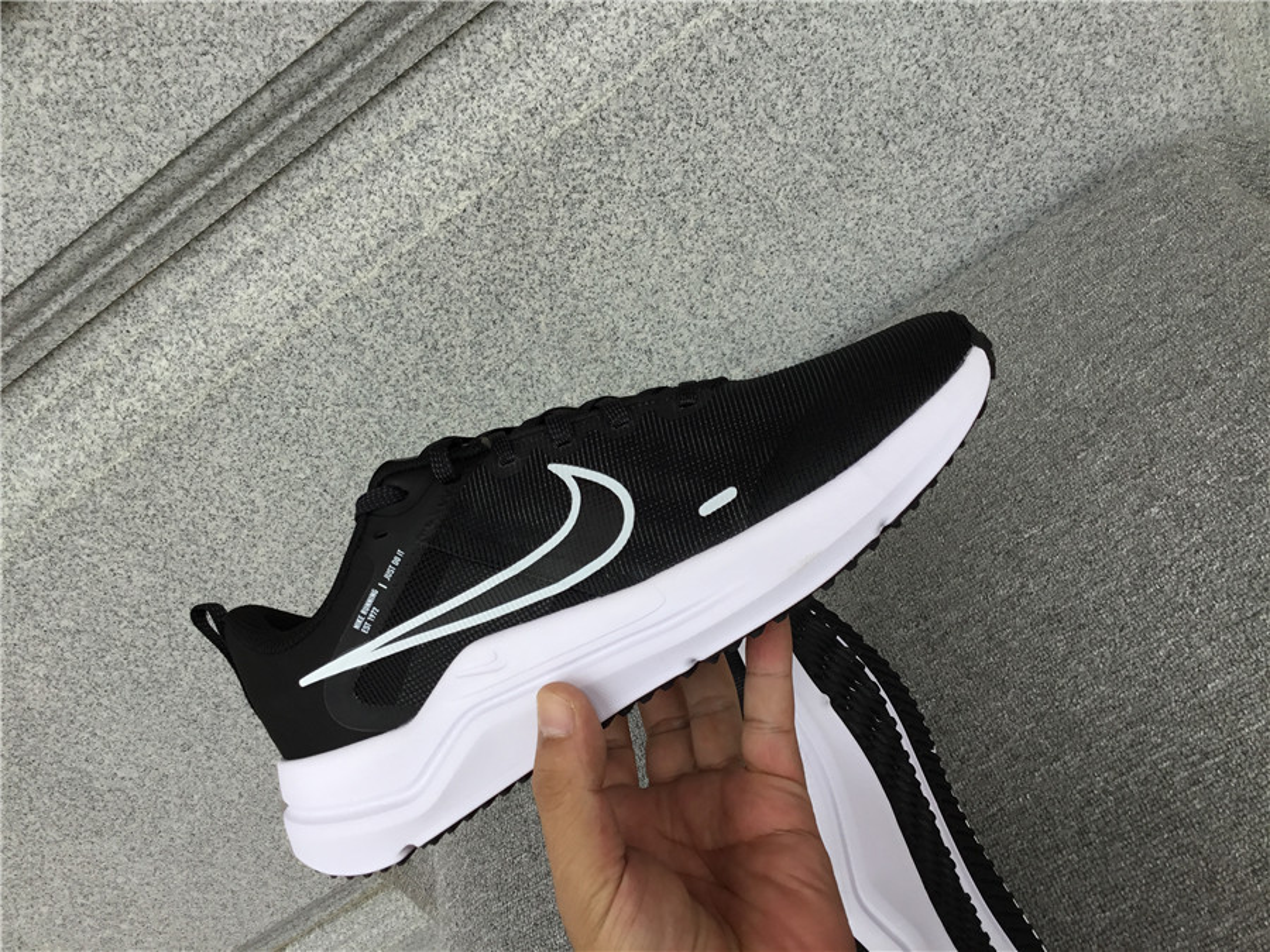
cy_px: 476
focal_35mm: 31
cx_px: 635
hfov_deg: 58.4
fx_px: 1137
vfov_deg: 45.4
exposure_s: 1/183
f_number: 2.4
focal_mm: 3.3
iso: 25
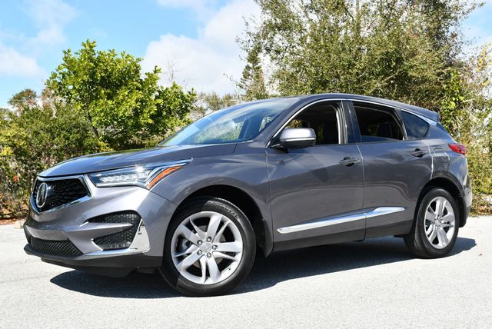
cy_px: 164
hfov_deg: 41.1
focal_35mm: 48
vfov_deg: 28.1
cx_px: 246
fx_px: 657
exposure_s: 1/250
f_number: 8
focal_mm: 24
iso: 125
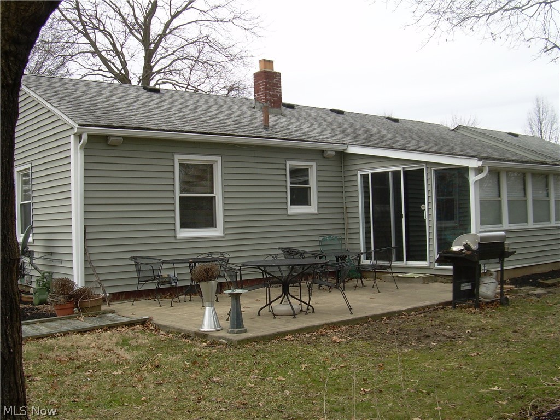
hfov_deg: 49.0
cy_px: 210
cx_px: 280
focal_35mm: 38
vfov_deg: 37.7
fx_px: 615
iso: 50
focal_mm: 6.3
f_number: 4.6
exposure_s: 1/125
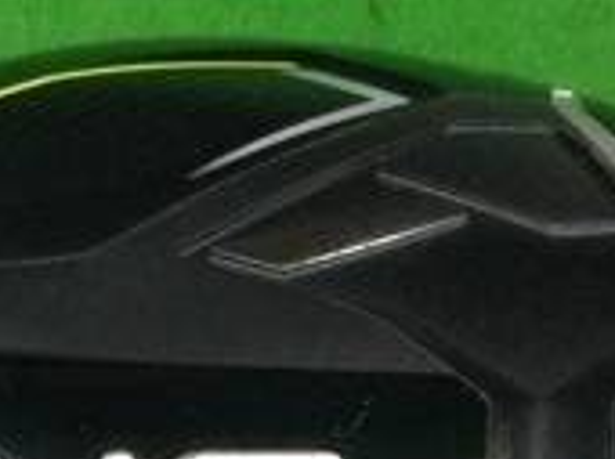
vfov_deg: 11.9
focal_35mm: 117
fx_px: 2076
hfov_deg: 16.8
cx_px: 224
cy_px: 748
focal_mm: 3.3
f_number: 2.4
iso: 160
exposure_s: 1/30
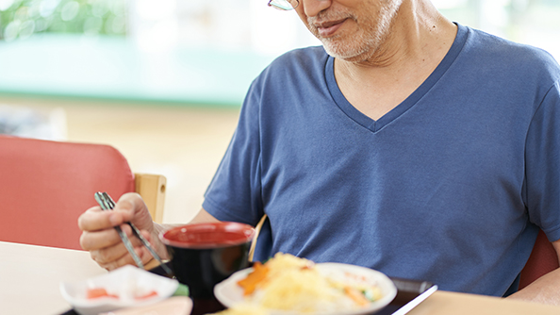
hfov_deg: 23.7
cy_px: 183
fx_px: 1336
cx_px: 280
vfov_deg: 13.4
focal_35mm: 90
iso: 200
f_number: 2
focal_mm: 85
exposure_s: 1/100
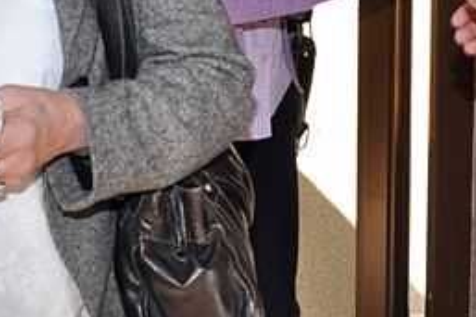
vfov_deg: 12.2
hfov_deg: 18.7
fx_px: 1440
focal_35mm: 109
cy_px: -105
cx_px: 348
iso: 800
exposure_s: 1/80
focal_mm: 22
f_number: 5.6
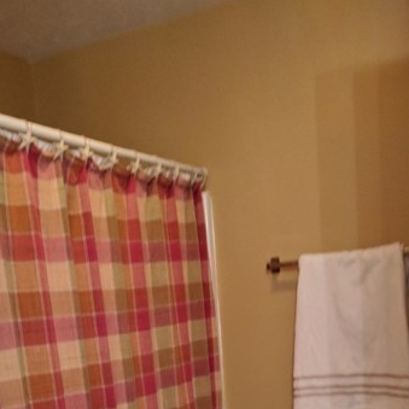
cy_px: 443
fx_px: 695
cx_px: 166
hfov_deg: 32.7
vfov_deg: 29.7
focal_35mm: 52
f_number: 2
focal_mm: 4.67
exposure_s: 1/40
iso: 431
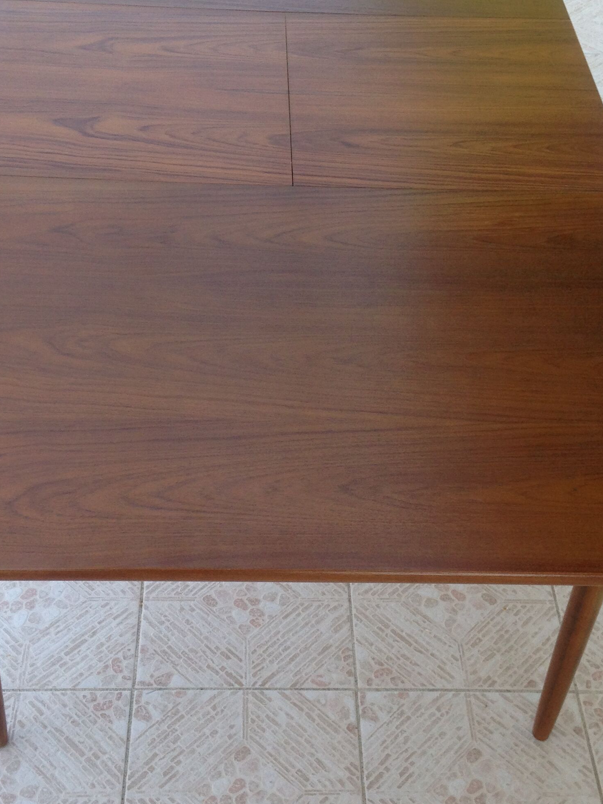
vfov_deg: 34.9
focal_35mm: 55
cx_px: 295
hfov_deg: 26.6
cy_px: 420
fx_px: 1277
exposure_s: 1/120
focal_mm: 4.12
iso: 80
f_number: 2.4
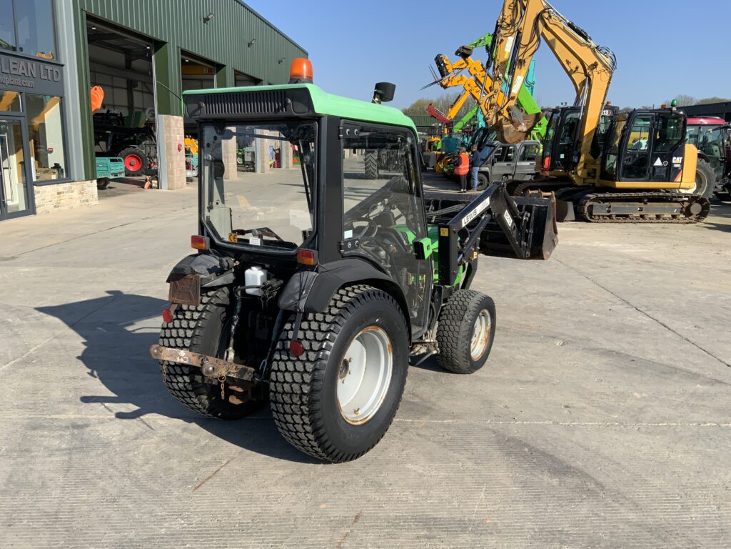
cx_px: 366
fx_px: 612
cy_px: 274
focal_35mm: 29
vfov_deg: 48.2
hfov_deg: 61.7
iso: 16
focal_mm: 3
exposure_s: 1/1490
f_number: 1.8
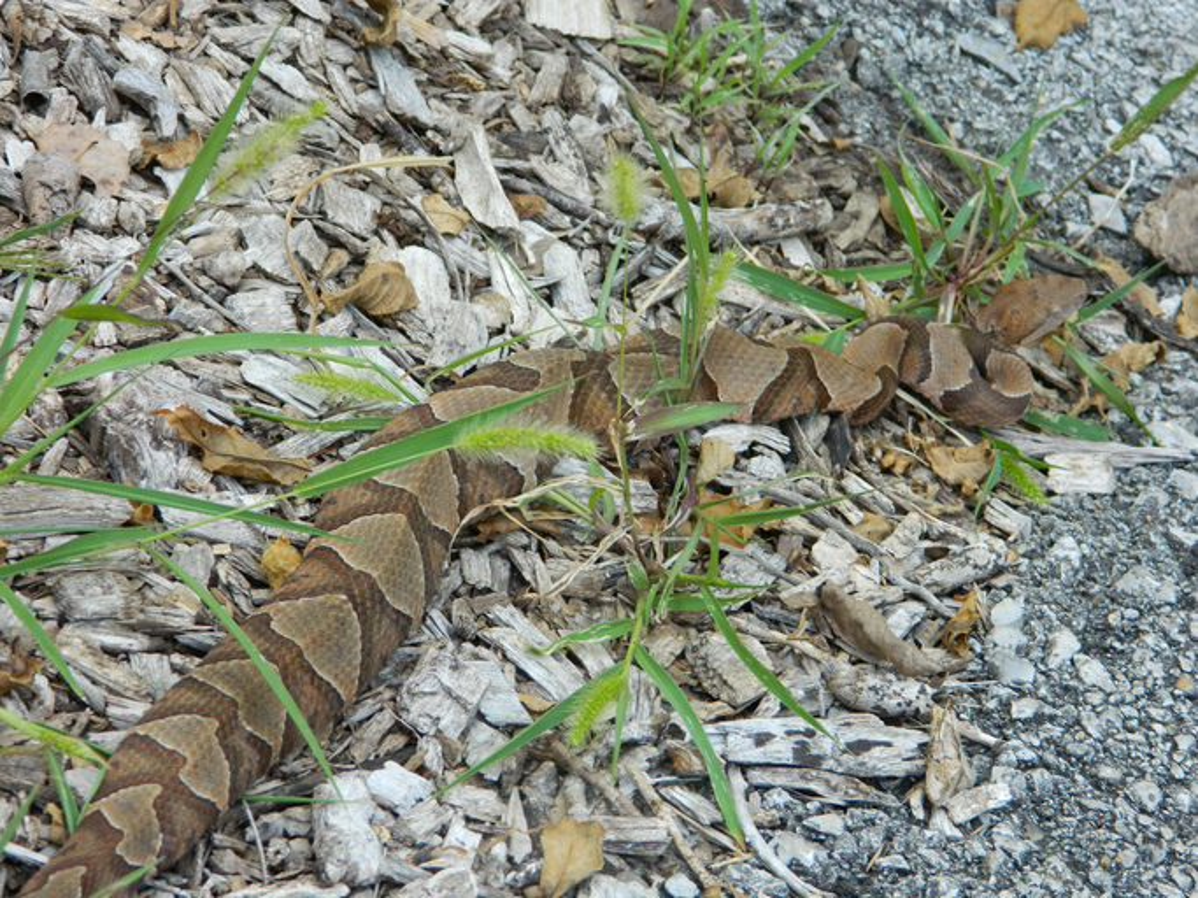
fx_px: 4464
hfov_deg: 15.3
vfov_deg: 11.5
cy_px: 449
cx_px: 599
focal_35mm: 129
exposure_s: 1/60
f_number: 4.7
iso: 200
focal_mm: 23.2
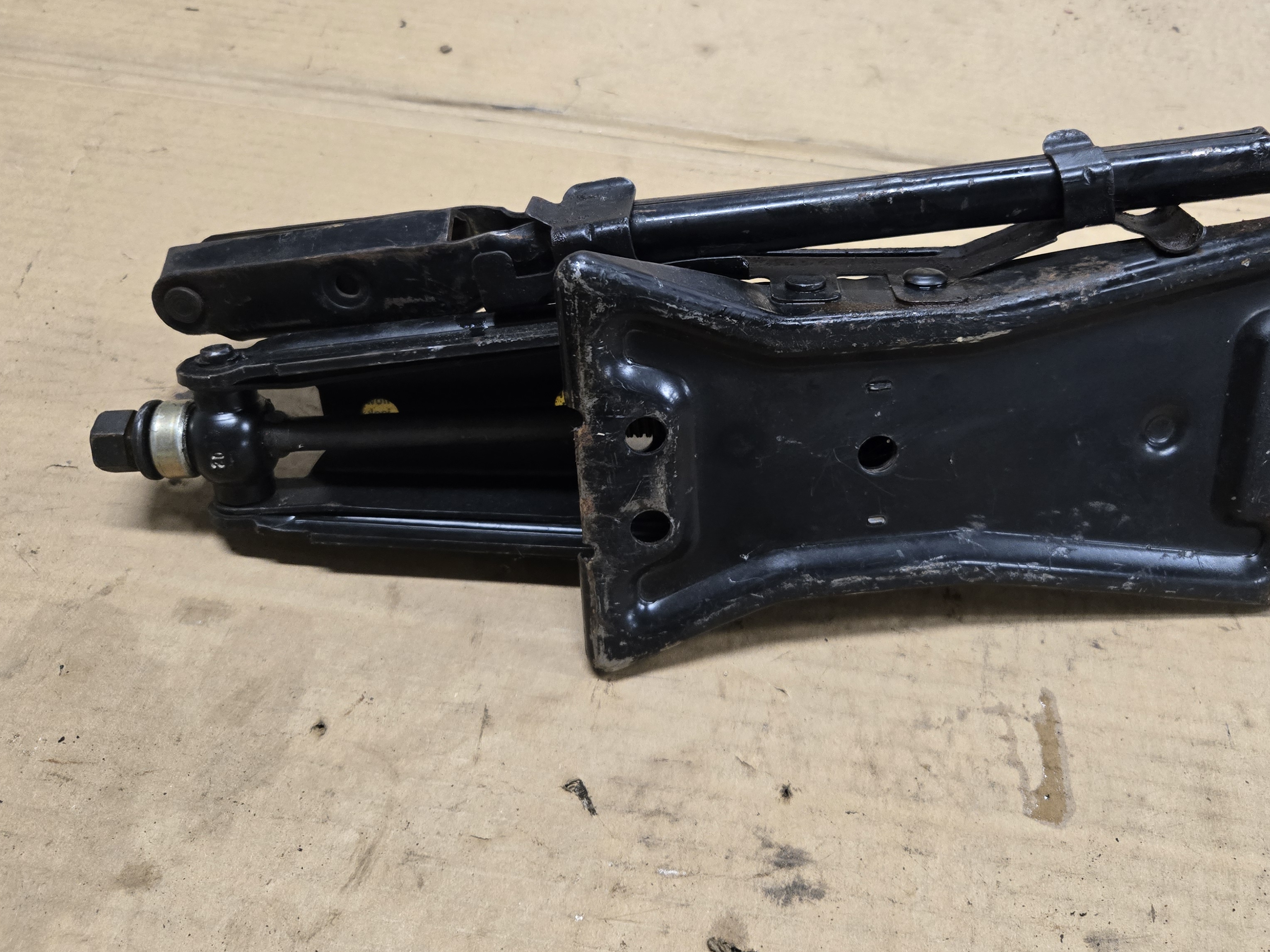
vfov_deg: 46.4
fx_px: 1101
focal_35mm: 30
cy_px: 360
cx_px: 743
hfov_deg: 59.6
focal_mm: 5.4
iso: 640
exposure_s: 1/120
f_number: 1.8
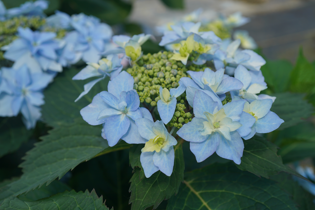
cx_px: 157
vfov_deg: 26.5
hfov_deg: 38.9
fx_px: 446
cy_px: 104
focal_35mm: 51
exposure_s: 1/160
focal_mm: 50
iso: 100
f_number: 6.3
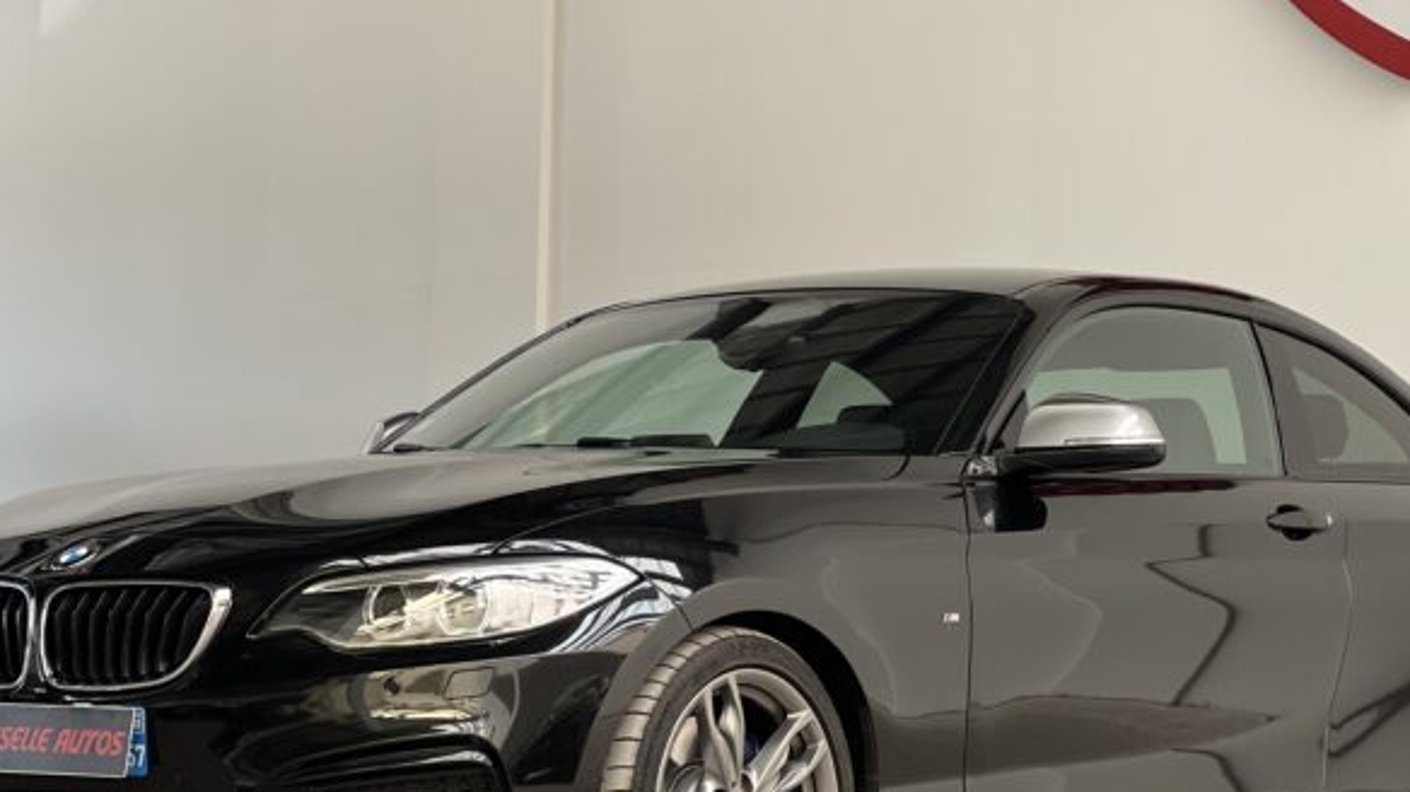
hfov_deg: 18.6
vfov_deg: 10.5
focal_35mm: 115
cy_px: 314
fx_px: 4298
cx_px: 763
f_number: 2.8
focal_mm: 9
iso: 125
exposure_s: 1/121
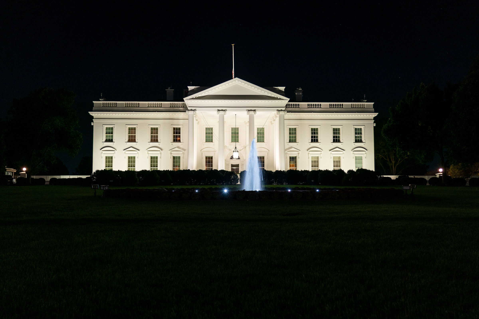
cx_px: 240
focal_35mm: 33
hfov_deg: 57.2
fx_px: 439
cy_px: 160
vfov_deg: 40.0
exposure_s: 1/10
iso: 500
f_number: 4
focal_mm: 33
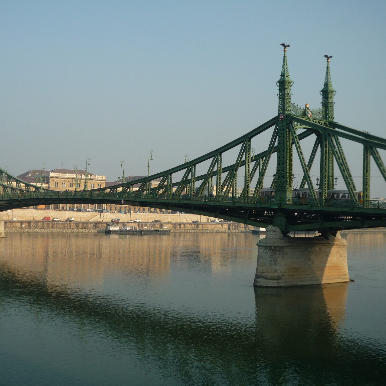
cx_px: 128
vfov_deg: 32.8
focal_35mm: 52
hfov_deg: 32.5
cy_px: 193
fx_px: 656
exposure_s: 1/640
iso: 100
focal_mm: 7.8
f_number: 4.3
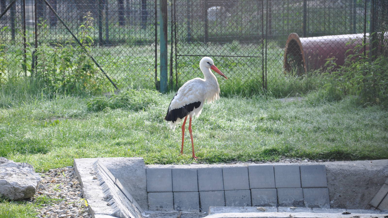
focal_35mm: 166
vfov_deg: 7.3
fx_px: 1703
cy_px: 99
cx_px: 194
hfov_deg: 13.0
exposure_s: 1/160
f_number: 6.3
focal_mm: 105
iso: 200
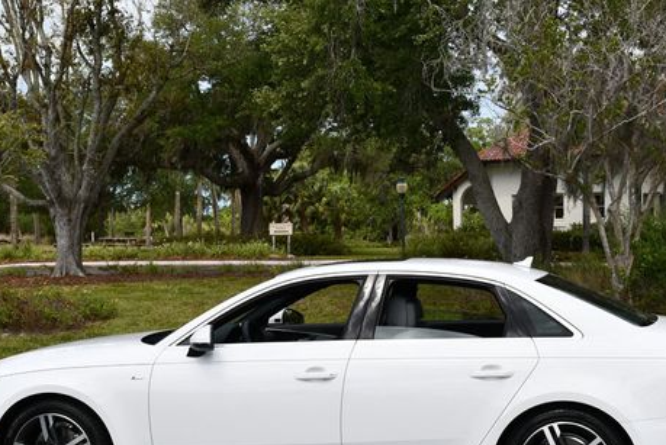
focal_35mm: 67
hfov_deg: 30.0
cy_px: 262
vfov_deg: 20.3
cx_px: 351
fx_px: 1241
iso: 100
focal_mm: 24
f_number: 8
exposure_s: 1/250
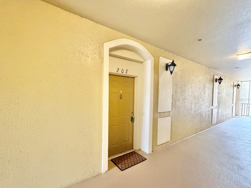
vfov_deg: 81.7
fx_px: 109
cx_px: 118
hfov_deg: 98.1
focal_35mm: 15
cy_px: 100
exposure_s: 1/60
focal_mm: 2.22
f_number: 2.2
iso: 1000
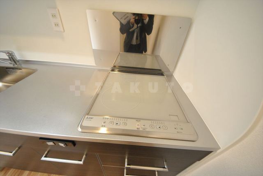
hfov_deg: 112.6
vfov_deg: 90.1
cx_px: 132
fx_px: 88
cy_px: 88
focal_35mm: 12
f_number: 4.5
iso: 800
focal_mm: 8
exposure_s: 1/80
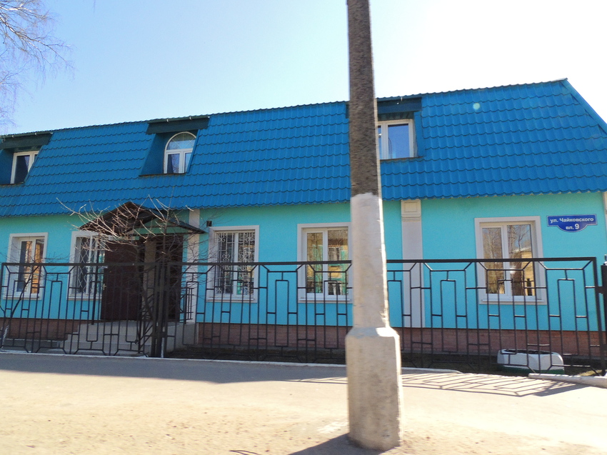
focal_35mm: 24
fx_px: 421
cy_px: 228
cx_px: 304
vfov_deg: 56.8
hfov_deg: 71.6
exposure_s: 1/400
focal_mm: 4.3
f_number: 6.6
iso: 400
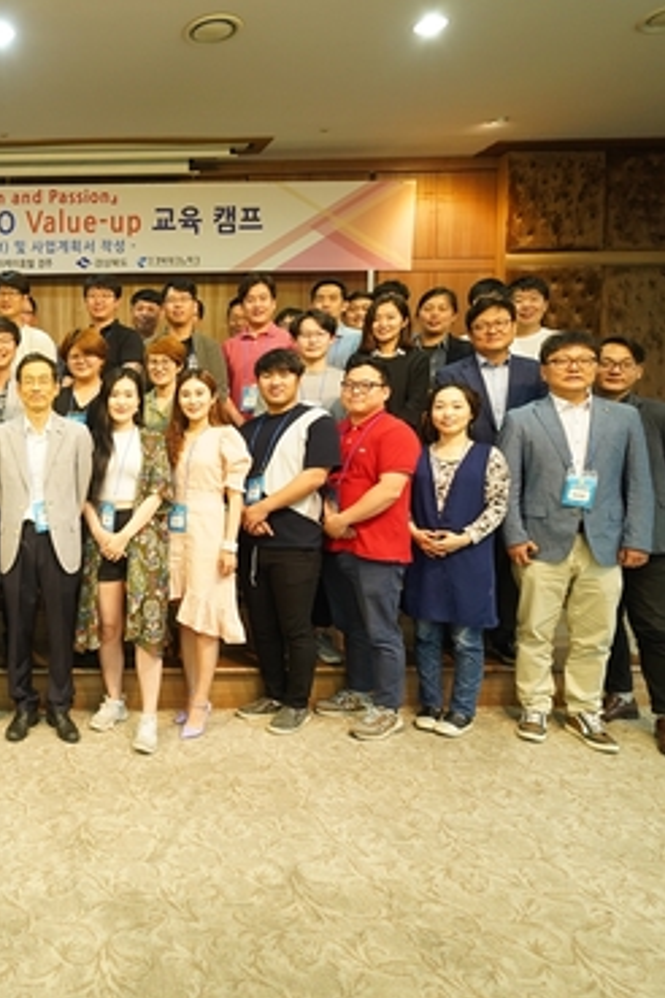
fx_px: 720
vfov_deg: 69.3
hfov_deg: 42.9
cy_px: 471
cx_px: 4
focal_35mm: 26
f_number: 4
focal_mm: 15
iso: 1250
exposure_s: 1/20
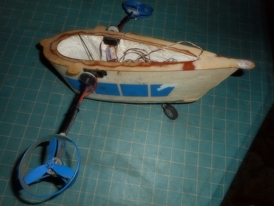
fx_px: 198
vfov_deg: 54.9
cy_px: 103
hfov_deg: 69.4
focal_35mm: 25
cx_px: 137
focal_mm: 4.5
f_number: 3.7
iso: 80
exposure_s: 1/25
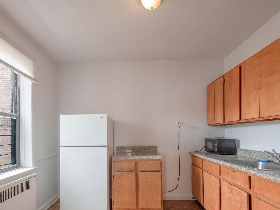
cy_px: 135
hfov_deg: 81.5
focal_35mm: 20
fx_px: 162
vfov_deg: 64.7
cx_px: 125
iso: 500
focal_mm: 14
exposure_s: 1/25
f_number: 7.1
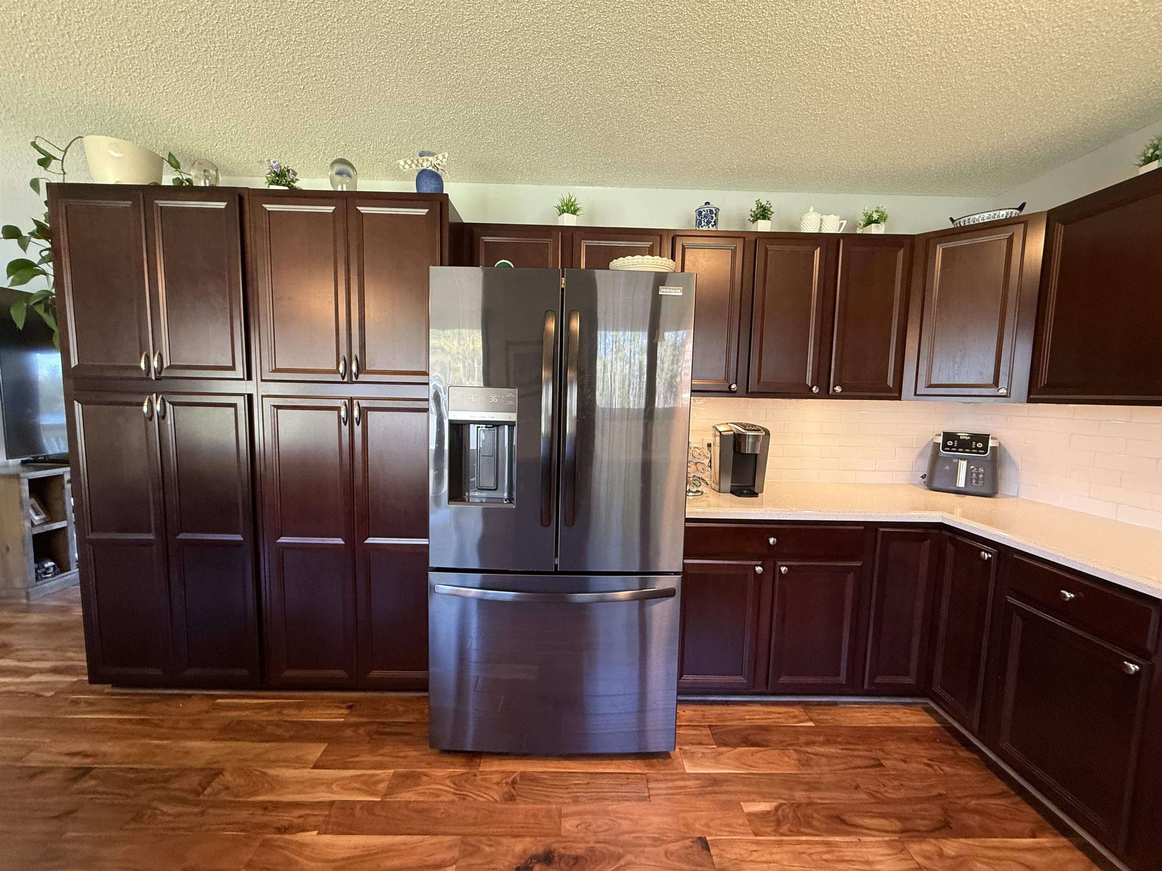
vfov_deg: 85.7
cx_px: 581
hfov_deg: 102.1
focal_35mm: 14
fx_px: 470
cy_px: 436
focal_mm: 2.22
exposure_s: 1/60
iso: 320
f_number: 2.2
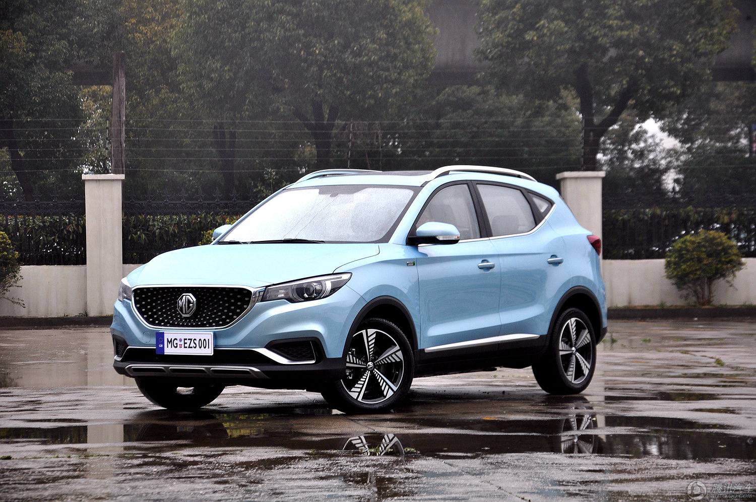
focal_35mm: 120
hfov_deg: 17.1
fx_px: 2517
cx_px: 378
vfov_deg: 11.4
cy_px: 251
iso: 200
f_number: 5.3
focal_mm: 80
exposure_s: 1/40
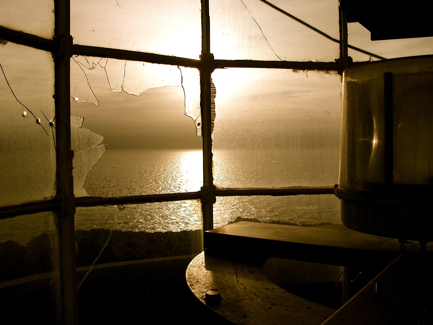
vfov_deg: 40.7
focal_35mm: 35
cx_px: 216
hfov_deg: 52.6
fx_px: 438
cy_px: 162
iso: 100
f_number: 8
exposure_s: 1/986
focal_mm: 8.9
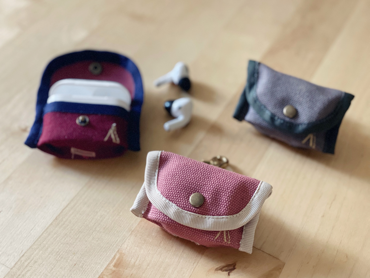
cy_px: 139
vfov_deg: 28.0
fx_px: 556
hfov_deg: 36.8
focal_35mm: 52
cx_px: 185
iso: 400
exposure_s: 1/35
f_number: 2
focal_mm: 6
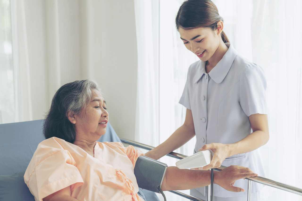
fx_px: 445
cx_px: 151
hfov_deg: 37.5
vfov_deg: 25.5
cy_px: 100
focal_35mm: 53
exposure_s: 1/200
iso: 100
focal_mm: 53
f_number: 2.8
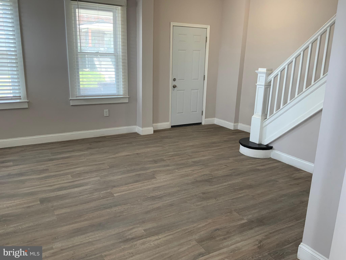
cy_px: 130
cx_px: 173
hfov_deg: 61.7
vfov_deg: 48.2
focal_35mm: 29
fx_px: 290
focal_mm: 3
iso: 32
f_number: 1.8
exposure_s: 1/60
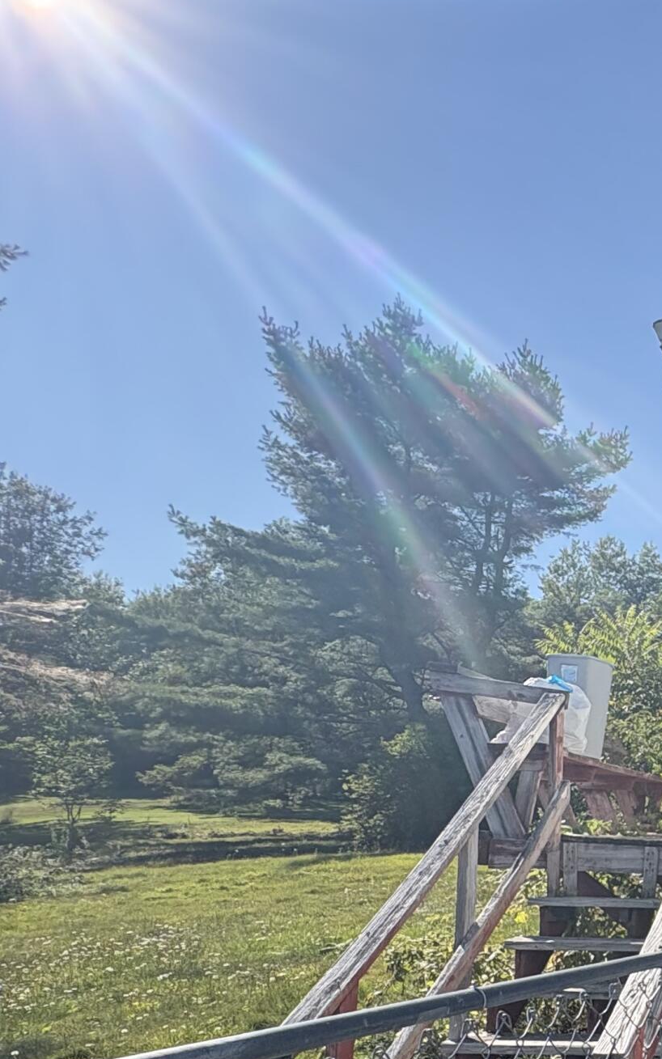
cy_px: 787
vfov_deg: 54.2
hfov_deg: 26.4
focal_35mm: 34
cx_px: 1006
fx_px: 982
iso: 50
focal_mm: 2.22
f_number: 2.2
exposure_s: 1/1217
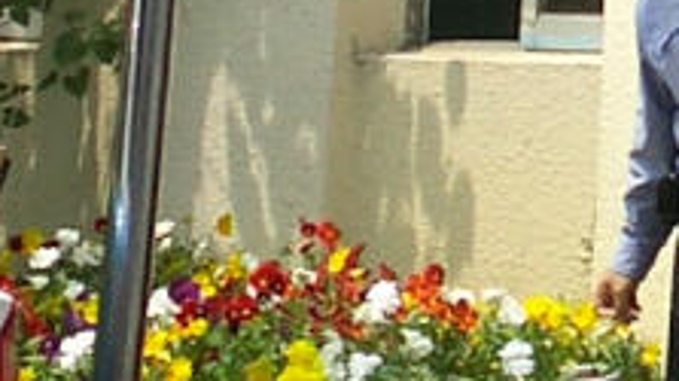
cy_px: -439
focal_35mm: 181
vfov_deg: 6.5
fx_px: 3256
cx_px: 1203
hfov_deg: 11.1
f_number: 3.5
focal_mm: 5.6
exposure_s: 1/250
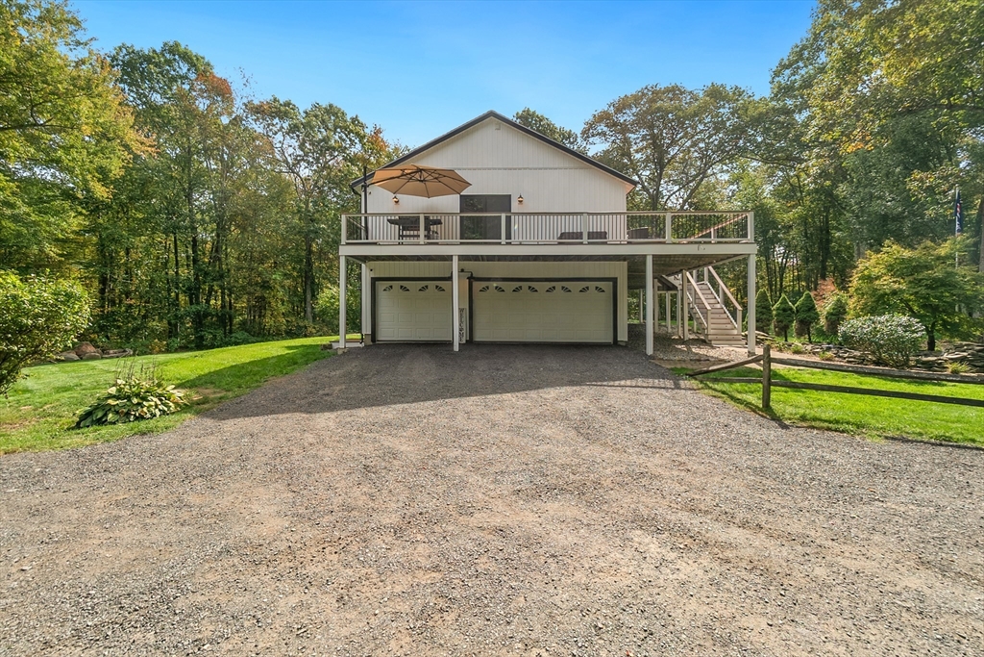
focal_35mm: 15
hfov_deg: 100.4
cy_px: 328
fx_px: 410
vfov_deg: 77.3
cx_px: 492
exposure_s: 1/800
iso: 160
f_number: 8
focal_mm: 10
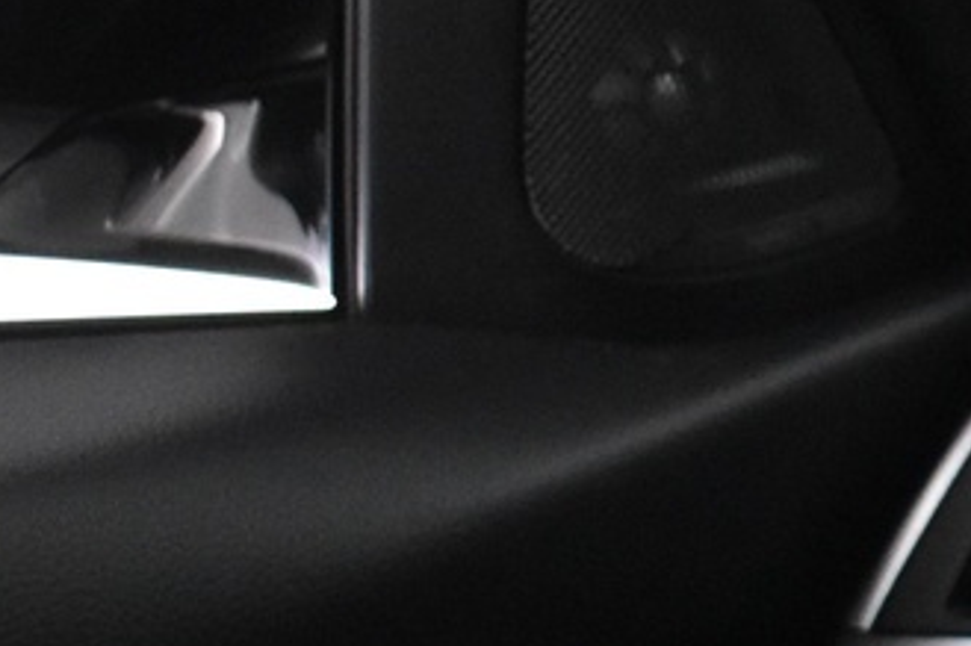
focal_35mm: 207
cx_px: 2211
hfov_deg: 9.1
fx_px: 5580
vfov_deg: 6.6
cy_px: 678
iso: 3200
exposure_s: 1/50
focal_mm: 28
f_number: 4.2
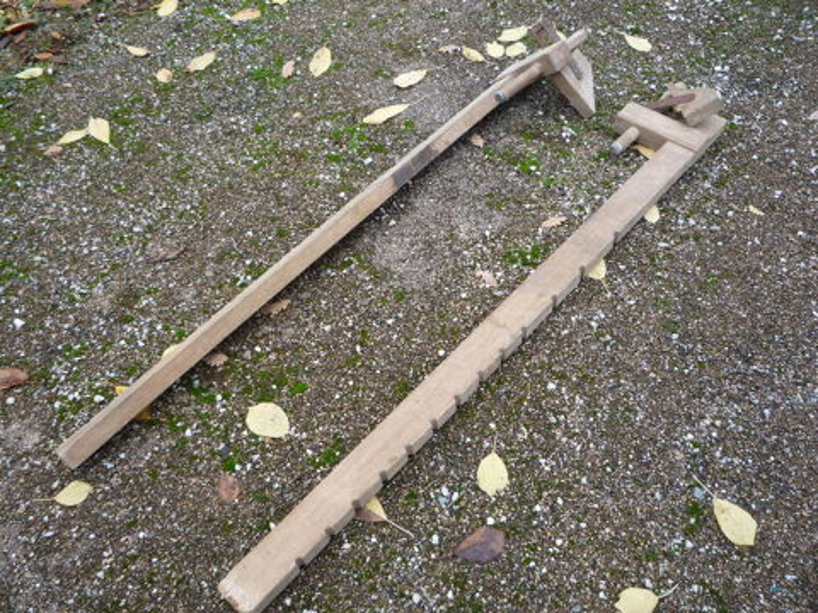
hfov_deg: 60.0
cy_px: 306
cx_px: 409
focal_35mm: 30
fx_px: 709
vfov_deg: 46.8
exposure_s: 1/100
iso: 100
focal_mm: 5.2
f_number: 4
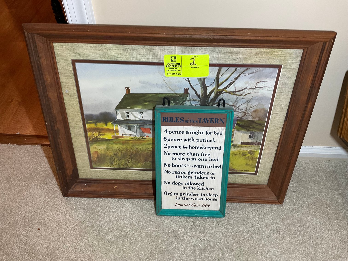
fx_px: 292
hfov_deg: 61.7
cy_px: 130
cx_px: 174
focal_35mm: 29
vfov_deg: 48.2
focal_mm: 3
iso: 80
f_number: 1.8
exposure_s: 1/60
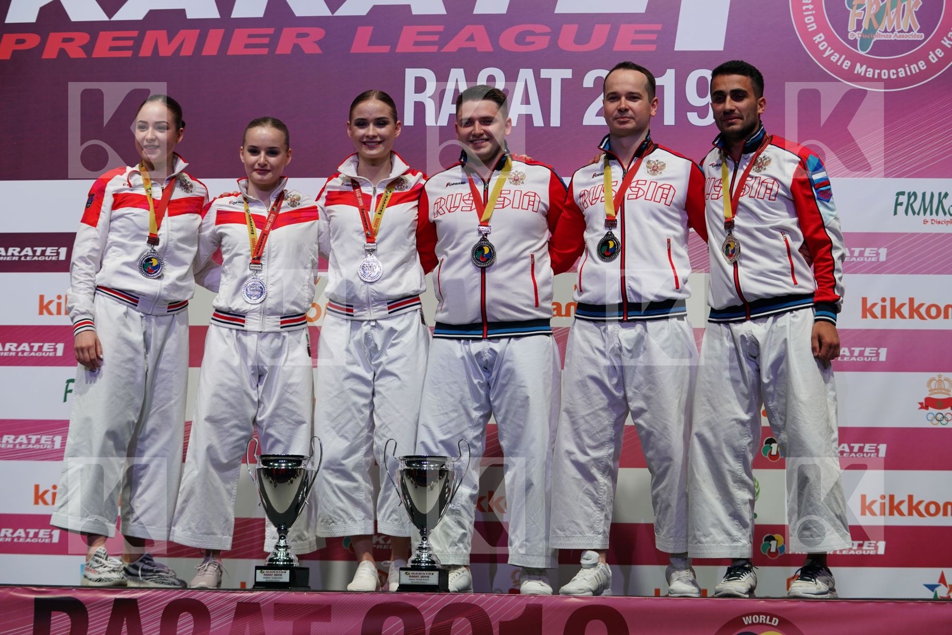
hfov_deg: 25.7
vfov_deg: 17.3
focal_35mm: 79
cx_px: 476
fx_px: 2089
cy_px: 318
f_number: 3.5
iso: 640
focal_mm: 79
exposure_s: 1/250
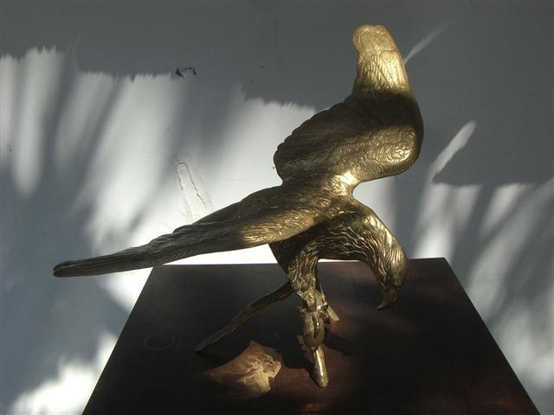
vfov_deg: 37.7
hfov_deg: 49.0
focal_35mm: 38
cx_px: 277
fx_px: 608
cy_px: 208
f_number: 4.3
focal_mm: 6.2
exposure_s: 1/640
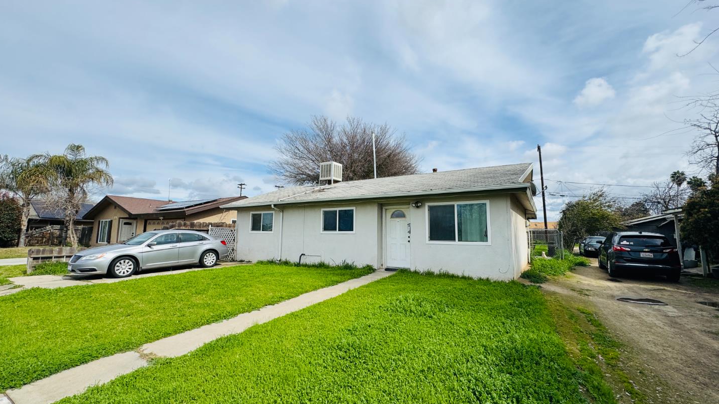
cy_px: 198
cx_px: 365
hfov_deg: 99.4
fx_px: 305
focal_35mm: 16
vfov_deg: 67.1
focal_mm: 2.22
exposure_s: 1/2874
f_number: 2.2
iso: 50
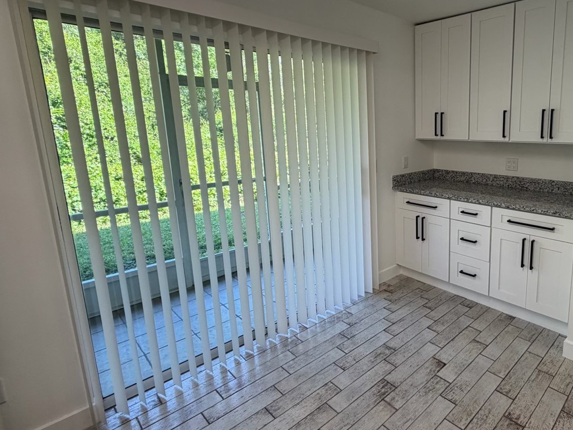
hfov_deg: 74.3
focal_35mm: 21
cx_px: 418
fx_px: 348
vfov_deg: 63.2
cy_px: 185
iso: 125
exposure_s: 1/120
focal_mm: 2.22
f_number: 2.2
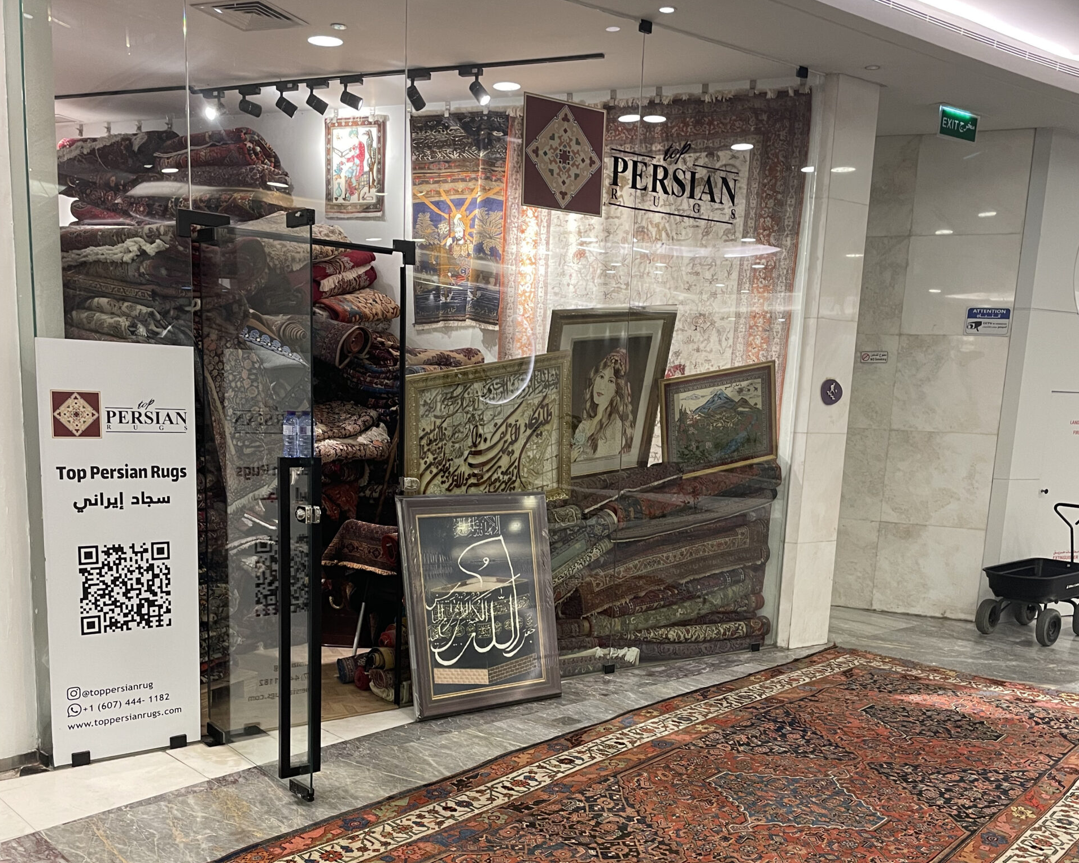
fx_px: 1086
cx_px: 541
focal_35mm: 34
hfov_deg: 52.8
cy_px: 590
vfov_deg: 42.6
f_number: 1.6
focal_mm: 4.2
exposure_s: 1/50
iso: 125
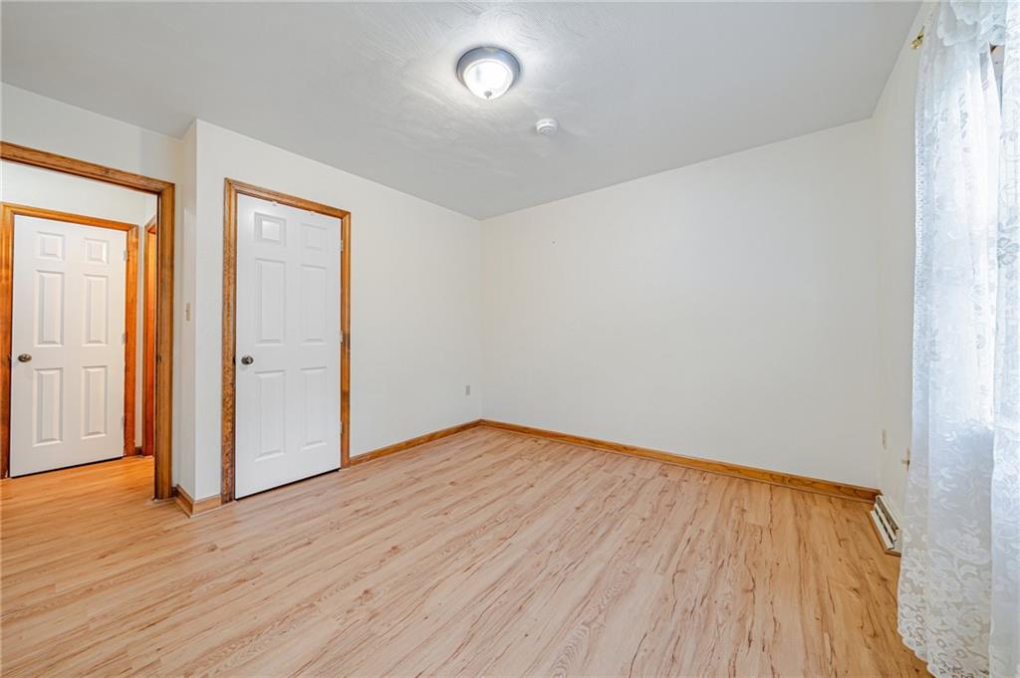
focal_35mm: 12
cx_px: 510
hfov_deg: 112.7
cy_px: 339
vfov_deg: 89.9
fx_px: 340
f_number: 11
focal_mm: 12
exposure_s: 1/10
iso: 50
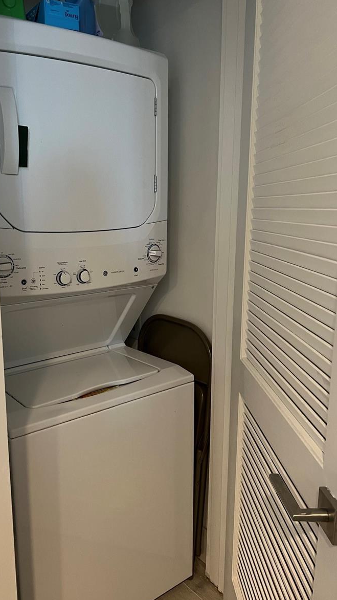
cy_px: 298
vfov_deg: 66.1
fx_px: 461
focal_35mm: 29
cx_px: 118
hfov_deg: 39.8
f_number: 1.5
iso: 250
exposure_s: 1/60
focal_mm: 5.7
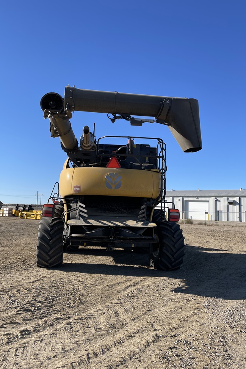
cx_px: 116
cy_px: 185
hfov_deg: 46.4
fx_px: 287
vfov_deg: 65.5
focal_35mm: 28
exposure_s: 1/2817
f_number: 1.6
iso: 32
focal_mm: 4.2
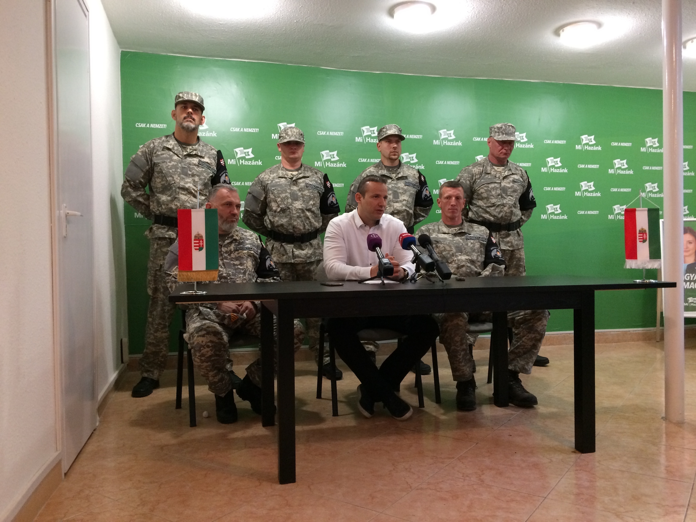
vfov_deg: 48.2
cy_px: 261
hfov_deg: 61.7
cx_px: 348
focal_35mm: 29
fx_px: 583
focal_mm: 4.15
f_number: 2.2
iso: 250
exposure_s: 1/33
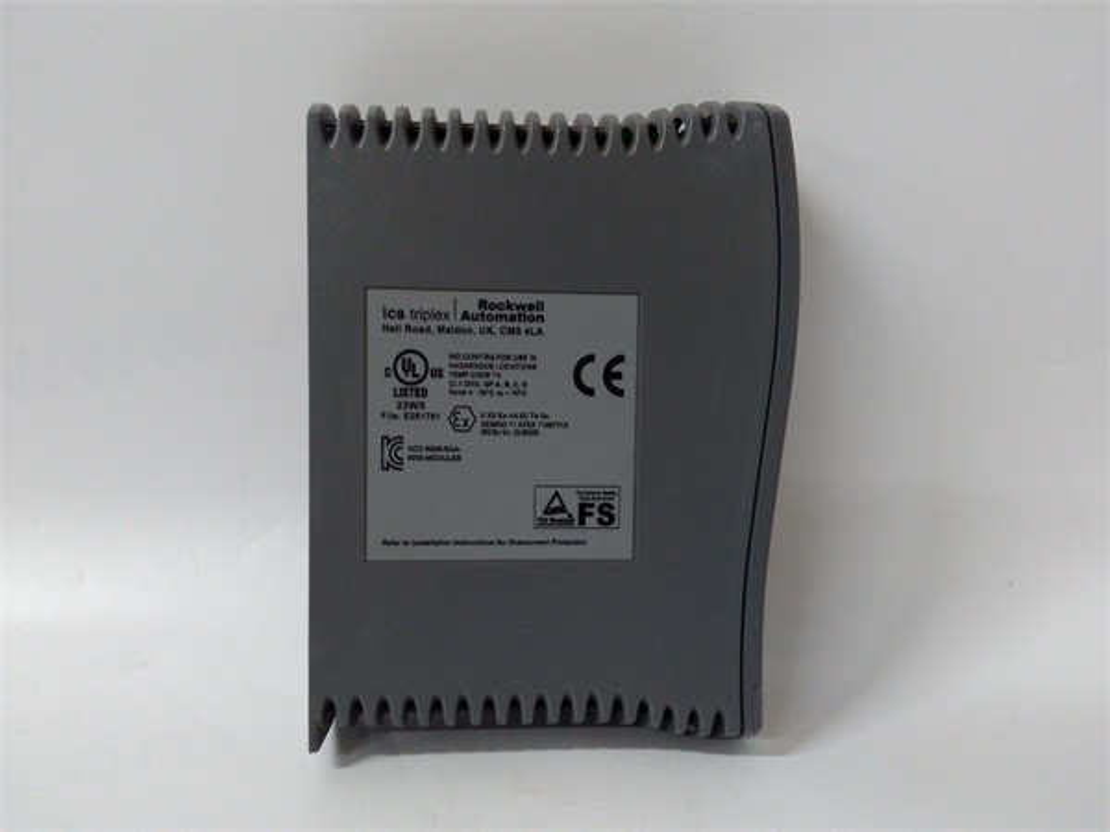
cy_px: 416
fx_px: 866
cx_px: 555
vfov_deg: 51.4
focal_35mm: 27
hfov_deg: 65.3
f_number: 2
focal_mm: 3.79
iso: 425
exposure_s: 1/30
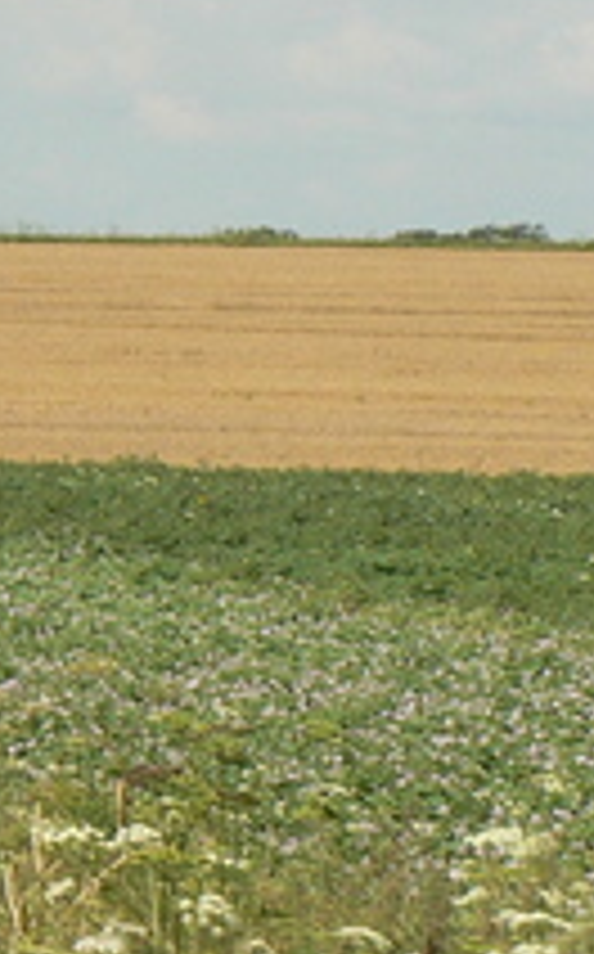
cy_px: 603
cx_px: -918
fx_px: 10077
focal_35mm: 388
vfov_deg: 5.4
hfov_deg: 3.3
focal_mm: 16.2
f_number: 6.3
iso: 80
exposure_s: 1/500
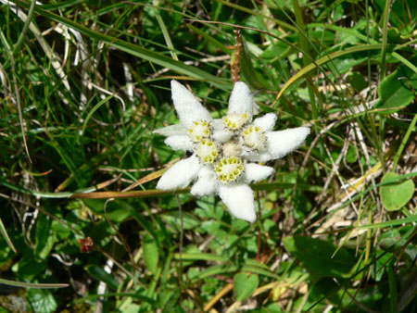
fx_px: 434
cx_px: 208
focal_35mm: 36
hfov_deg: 51.3
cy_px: 156
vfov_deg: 39.7
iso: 80
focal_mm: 6
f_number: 5.2
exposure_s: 1/500
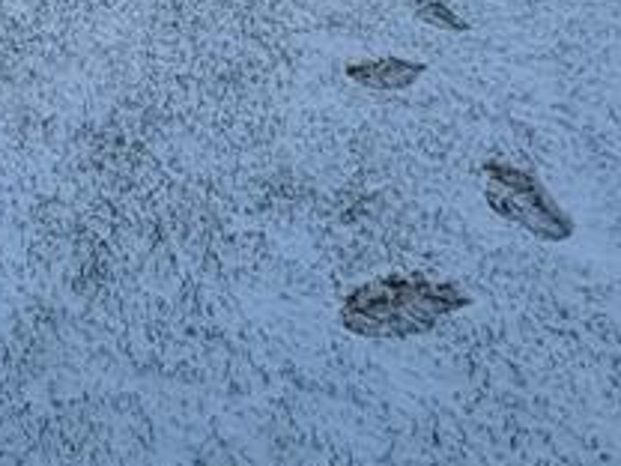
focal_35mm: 69
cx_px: -660
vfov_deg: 16.6
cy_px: -445
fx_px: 1238
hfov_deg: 17.9
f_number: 2.2
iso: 40
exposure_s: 1/325
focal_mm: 2.22
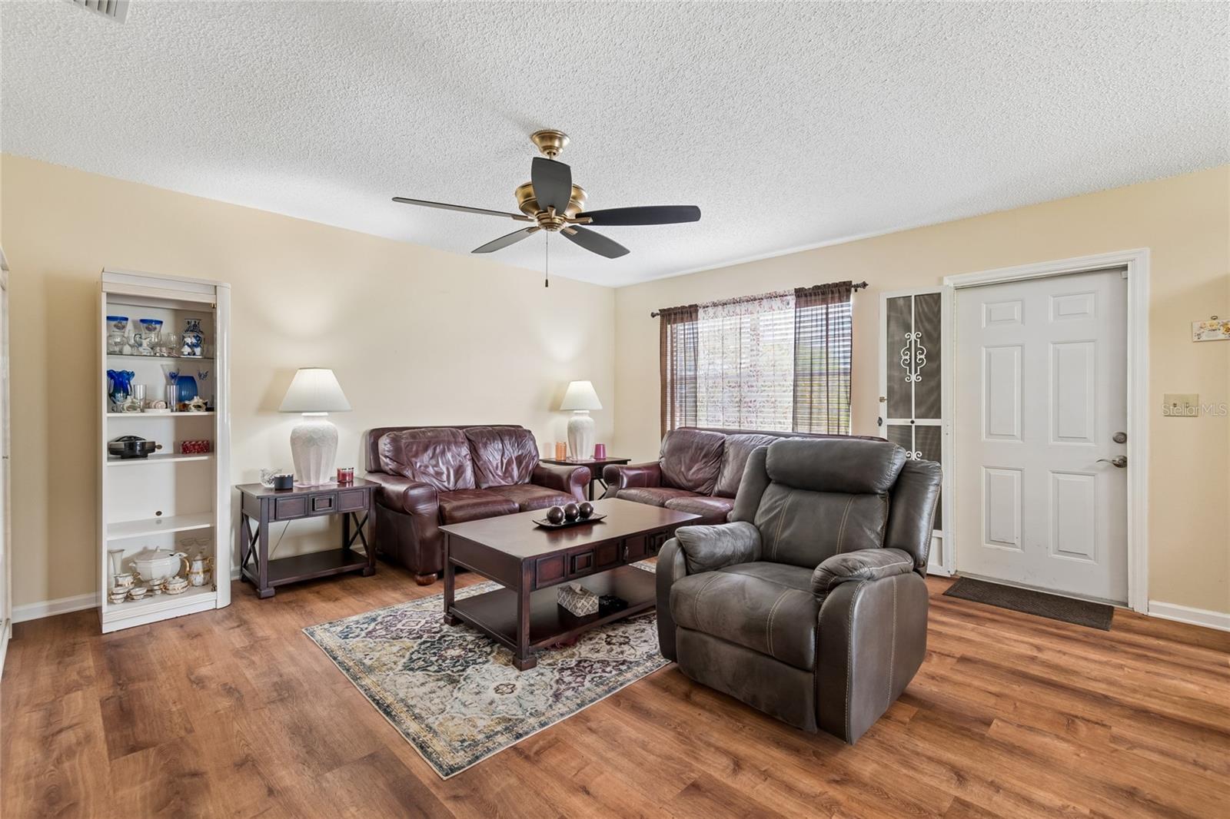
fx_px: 512
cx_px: 615
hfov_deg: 100.4
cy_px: 410
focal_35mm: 15
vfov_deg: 77.3
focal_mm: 10
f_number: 7.1
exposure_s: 1/2
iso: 100
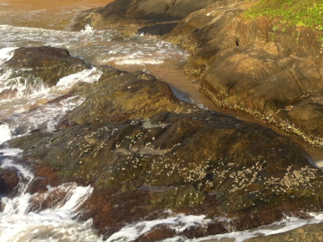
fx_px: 812
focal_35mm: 87
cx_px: 319
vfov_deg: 16.2
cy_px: -53
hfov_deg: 21.7
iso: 80
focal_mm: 3.85
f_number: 2.8
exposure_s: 1/1117
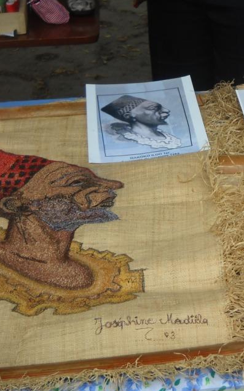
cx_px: 285
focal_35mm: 70
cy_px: 192
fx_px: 745
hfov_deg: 17.8
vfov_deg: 29.4
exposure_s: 1/353
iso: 64
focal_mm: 6.72
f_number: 3.1
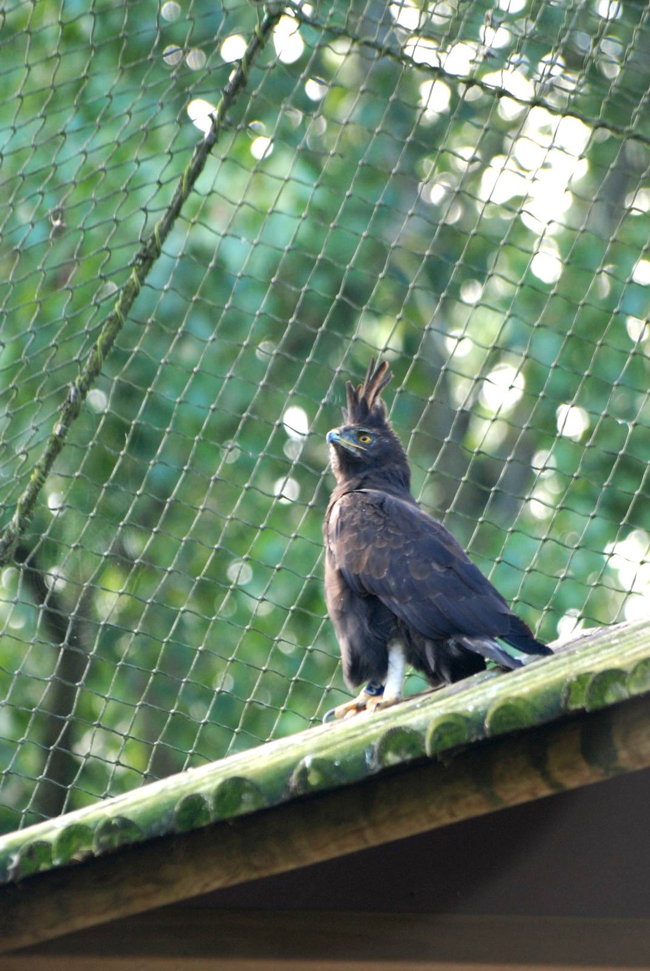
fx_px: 9722
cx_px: 325
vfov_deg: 5.7
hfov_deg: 3.8
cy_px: 486
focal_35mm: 360
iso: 400
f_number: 5.3
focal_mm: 240
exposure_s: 1/60
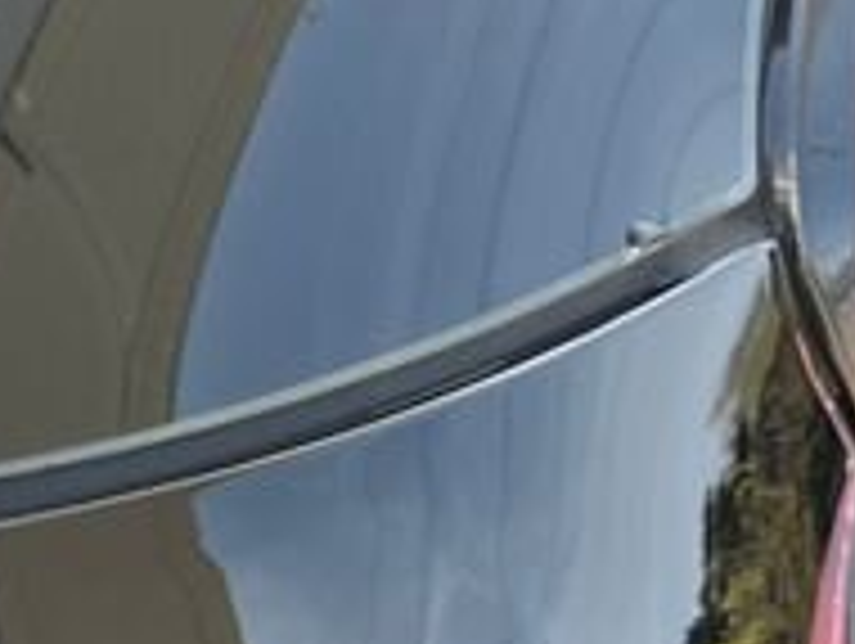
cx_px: -999
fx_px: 3462
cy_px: 1576
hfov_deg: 12.1
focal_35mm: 140
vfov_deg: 9.4
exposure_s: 1/418
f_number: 1.6
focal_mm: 5.1
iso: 50
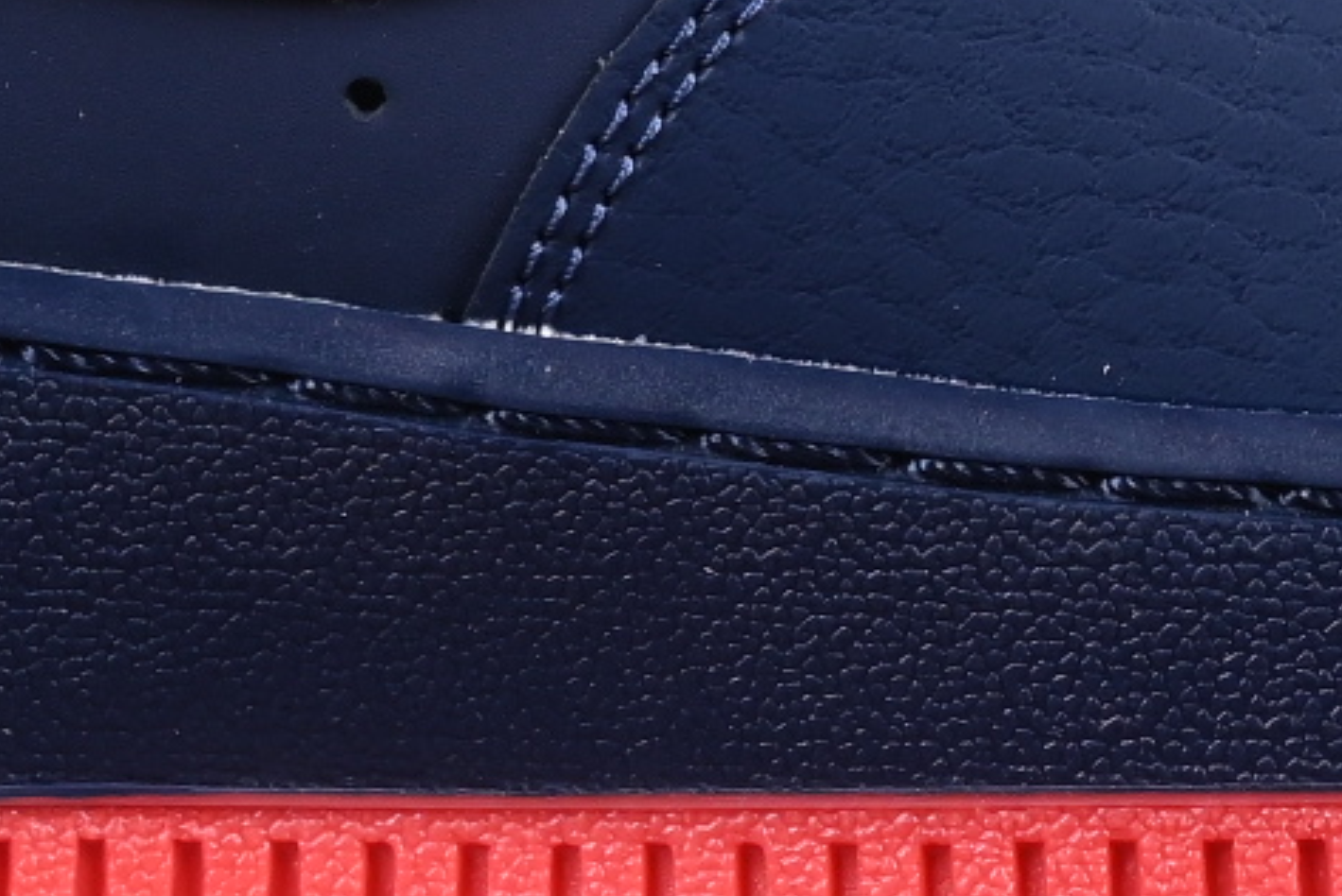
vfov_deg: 3.1
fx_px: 16449
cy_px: -655
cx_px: 434
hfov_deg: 4.7
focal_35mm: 441
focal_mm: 50
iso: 160
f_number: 6.3
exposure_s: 1/60
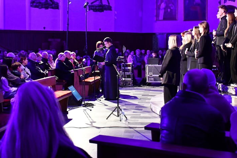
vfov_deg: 16.4
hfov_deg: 24.5
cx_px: 117
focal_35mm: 83
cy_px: 53
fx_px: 546
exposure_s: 1/60
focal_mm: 38
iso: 5600
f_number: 4.2
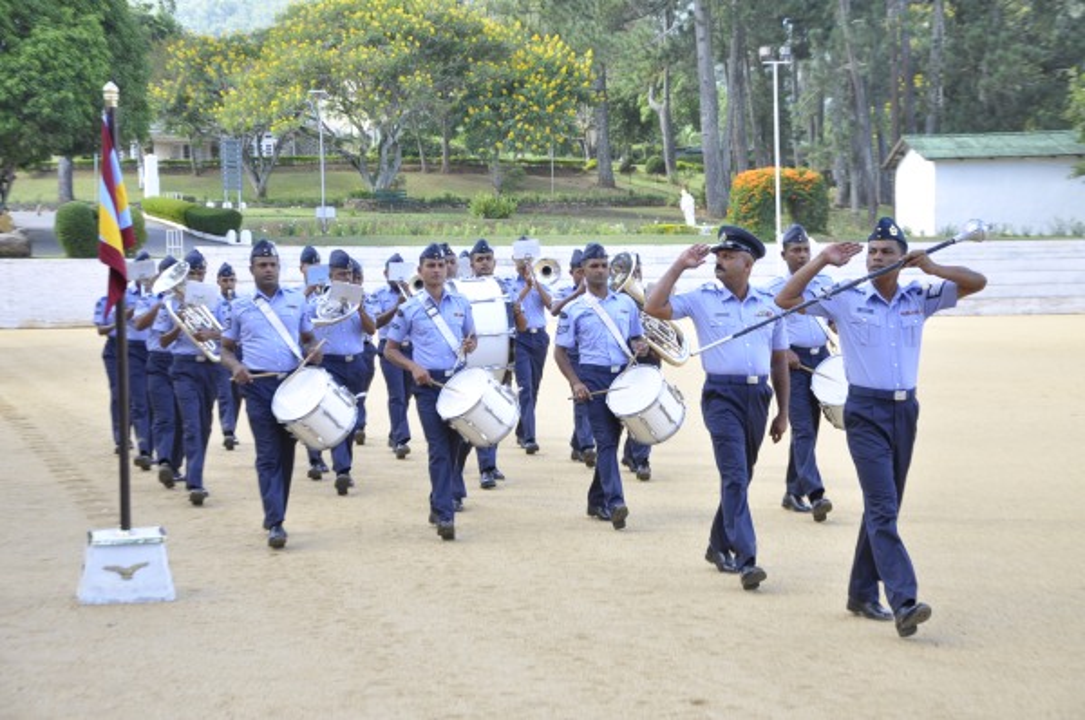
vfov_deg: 17.4
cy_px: 360
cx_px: 542
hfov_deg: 26.0
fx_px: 2347
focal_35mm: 78
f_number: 5.6
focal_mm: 52
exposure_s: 1/100
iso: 200
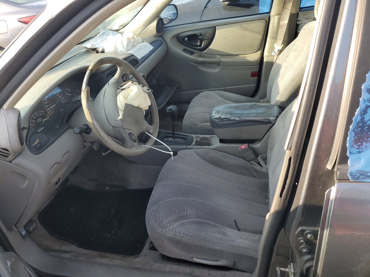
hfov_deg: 67.3
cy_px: 138
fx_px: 278
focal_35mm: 26
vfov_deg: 53.1
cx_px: 185
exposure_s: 1/294
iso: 50
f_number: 1.5
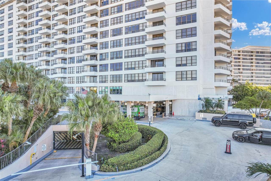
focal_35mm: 22
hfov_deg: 78.6
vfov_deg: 57.2
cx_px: 136
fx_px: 166
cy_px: 90
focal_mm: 8.38
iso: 120
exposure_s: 1/350
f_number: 2.8
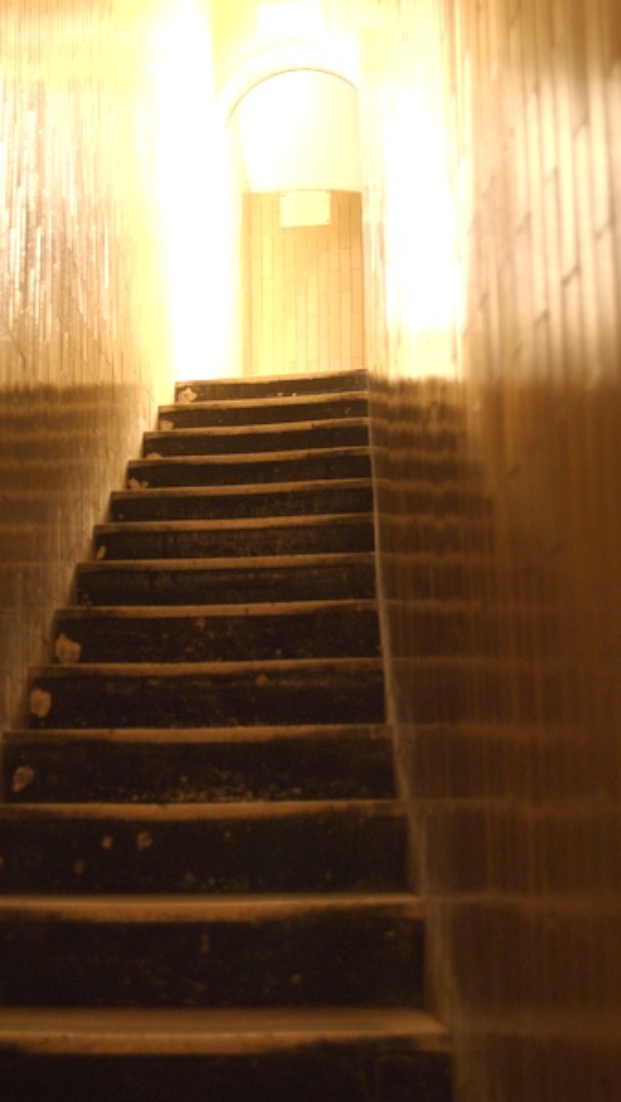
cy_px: 579
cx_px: 244
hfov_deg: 21.1
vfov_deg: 36.6
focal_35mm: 57
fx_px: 1667
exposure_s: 1/60
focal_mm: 34
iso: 1000
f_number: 2.8
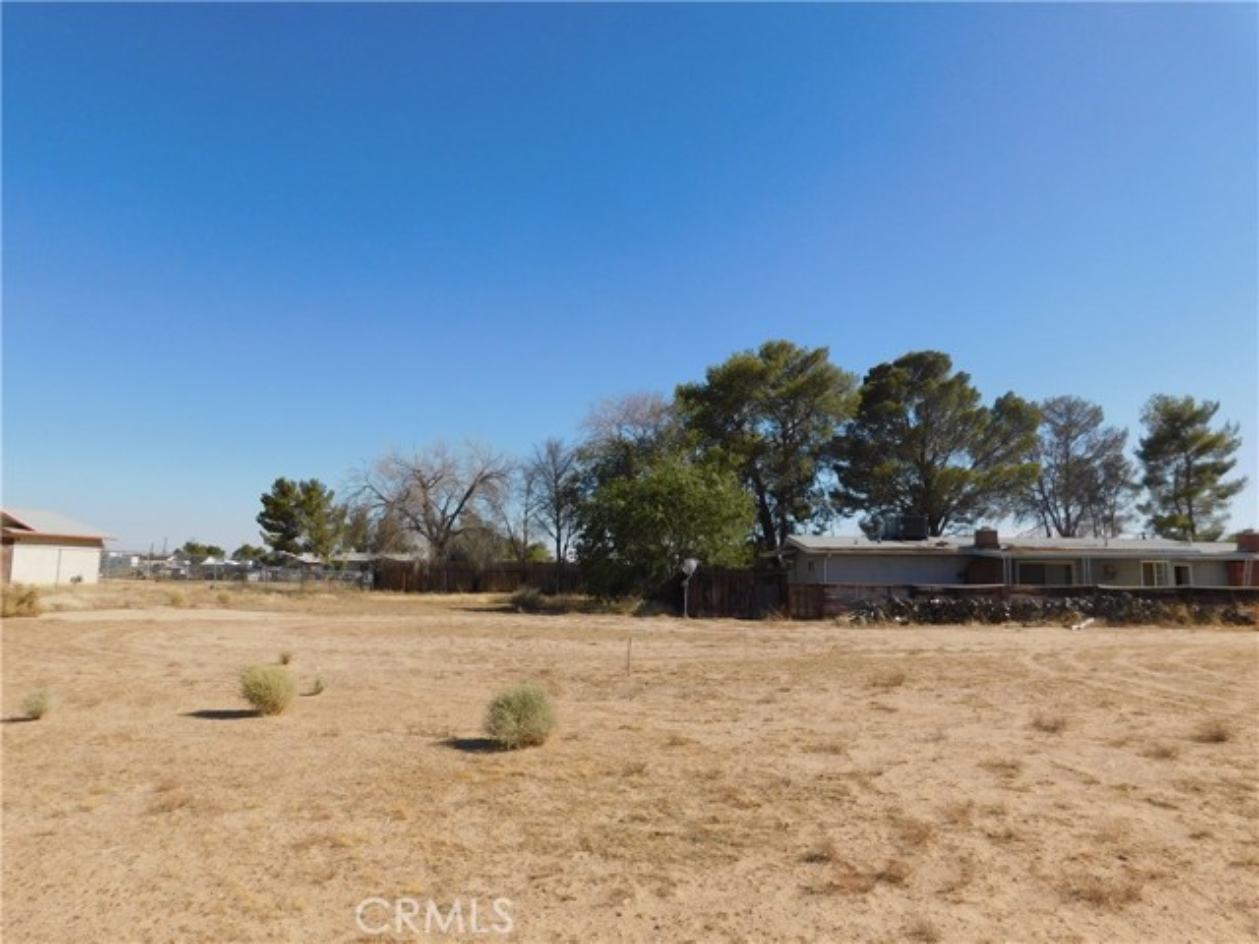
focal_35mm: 23
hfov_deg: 73.9
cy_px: 472
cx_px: 630
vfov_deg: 58.9
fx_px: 837
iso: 125
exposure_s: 1/640
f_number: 6
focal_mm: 4
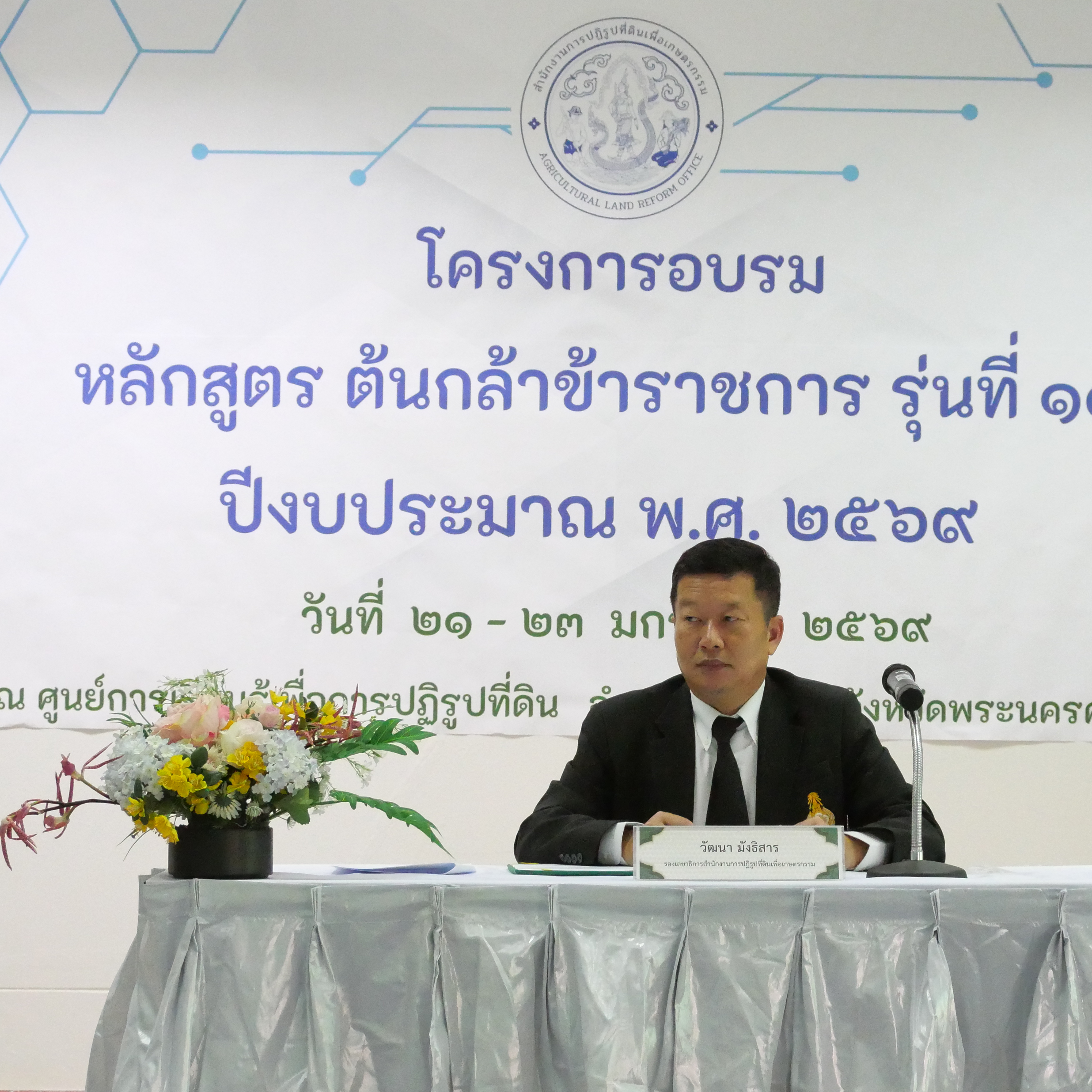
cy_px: 547
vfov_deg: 16.4
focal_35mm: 106
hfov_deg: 16.4
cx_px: 758
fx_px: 3783
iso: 6400
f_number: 5.6
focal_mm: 40
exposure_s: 1/100
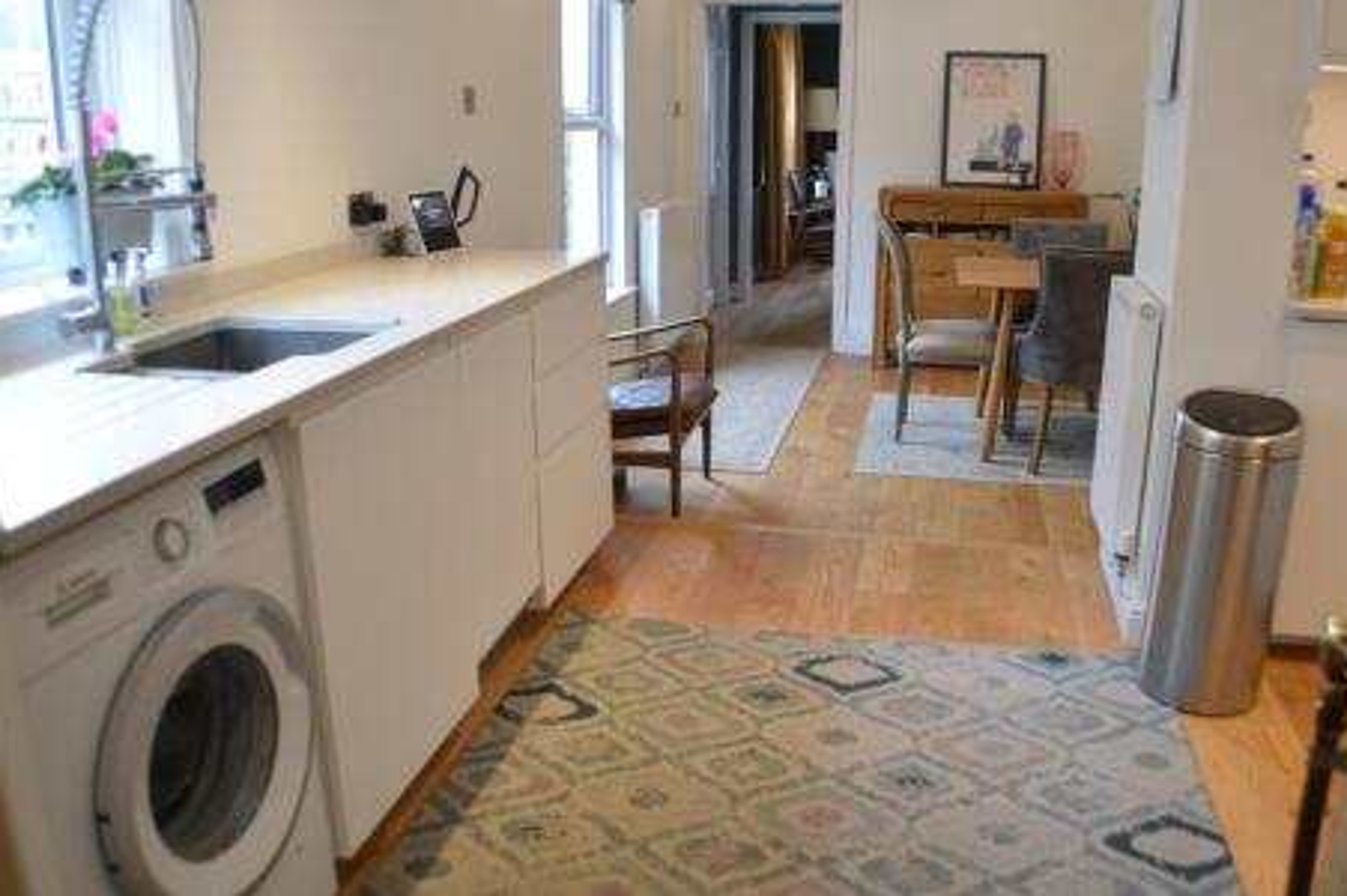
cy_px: 426
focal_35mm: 38
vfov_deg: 35.0
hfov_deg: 50.7
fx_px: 1421
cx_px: 705
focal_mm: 24
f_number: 4
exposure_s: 1/60
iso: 800
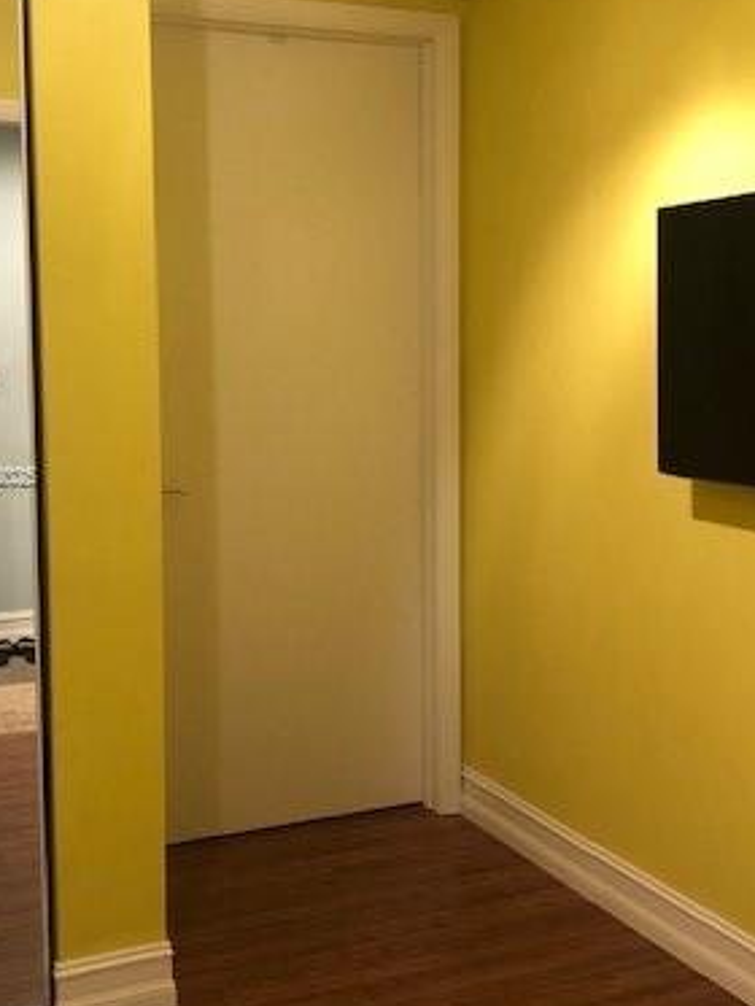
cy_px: 477
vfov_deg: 39.6
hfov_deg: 30.3
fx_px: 1395
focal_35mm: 48
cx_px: 375
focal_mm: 4
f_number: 1.8
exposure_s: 1/15
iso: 64
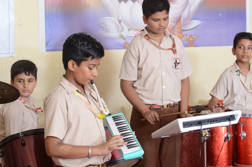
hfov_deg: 19.5
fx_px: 733
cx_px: 126
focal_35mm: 105
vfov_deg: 13.0
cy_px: 84
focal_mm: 70
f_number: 5.6
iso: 250
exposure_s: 1/125
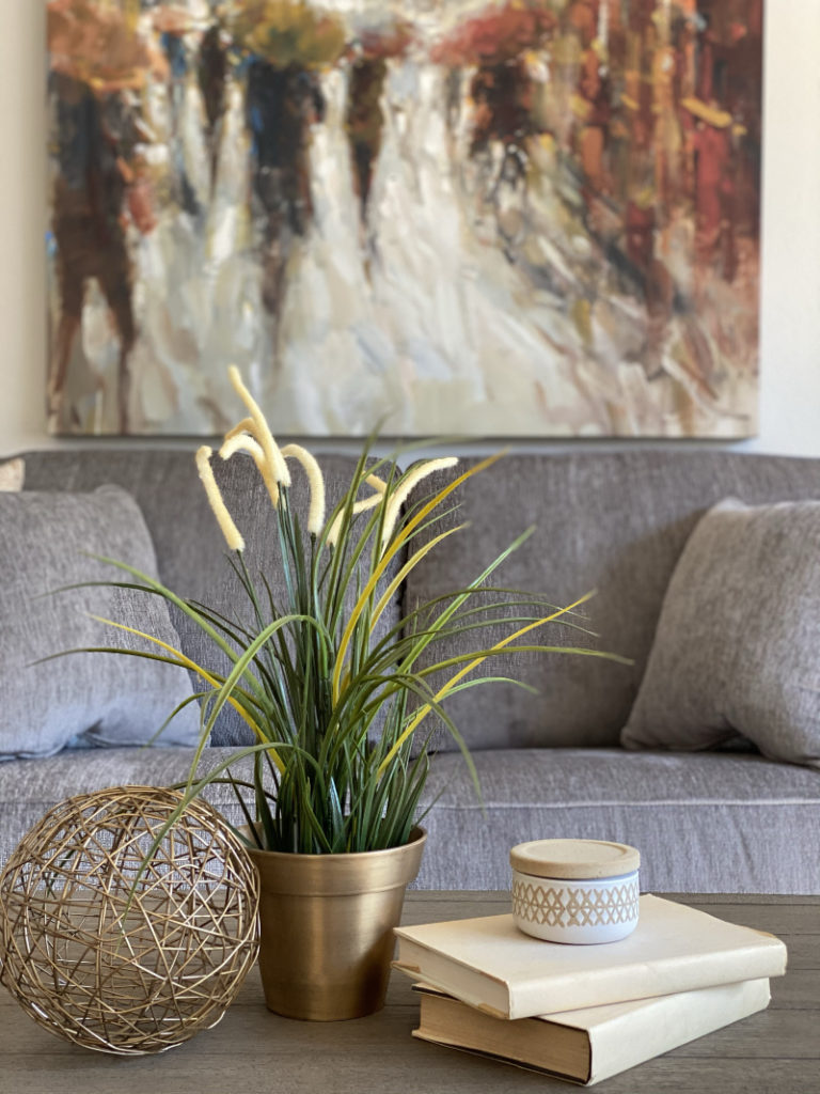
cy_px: 547
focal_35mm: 52
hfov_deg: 28.0
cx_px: 410
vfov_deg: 36.8
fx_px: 1642
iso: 160
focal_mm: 6
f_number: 2
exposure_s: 1/120
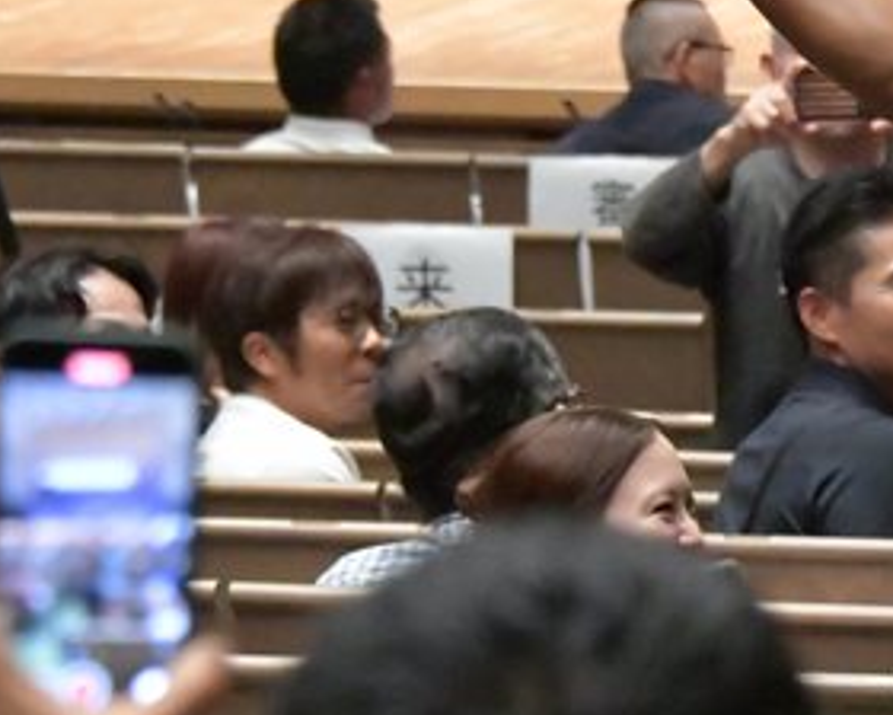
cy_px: 287
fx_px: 10307
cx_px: 1016
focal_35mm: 390
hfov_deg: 4.9
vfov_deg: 4.0
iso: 22800
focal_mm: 100
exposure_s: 1/400
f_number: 5.6
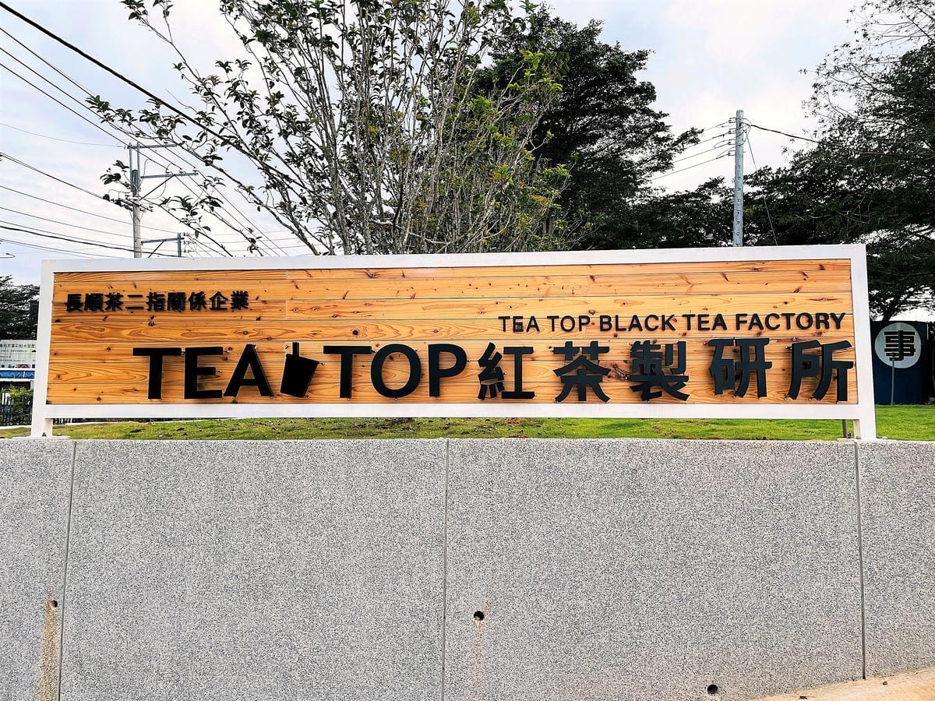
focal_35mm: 26
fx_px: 702
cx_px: 468
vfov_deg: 53.1
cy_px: 350
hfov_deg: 67.3
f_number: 1.6
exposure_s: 1/1984
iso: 32
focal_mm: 4.2
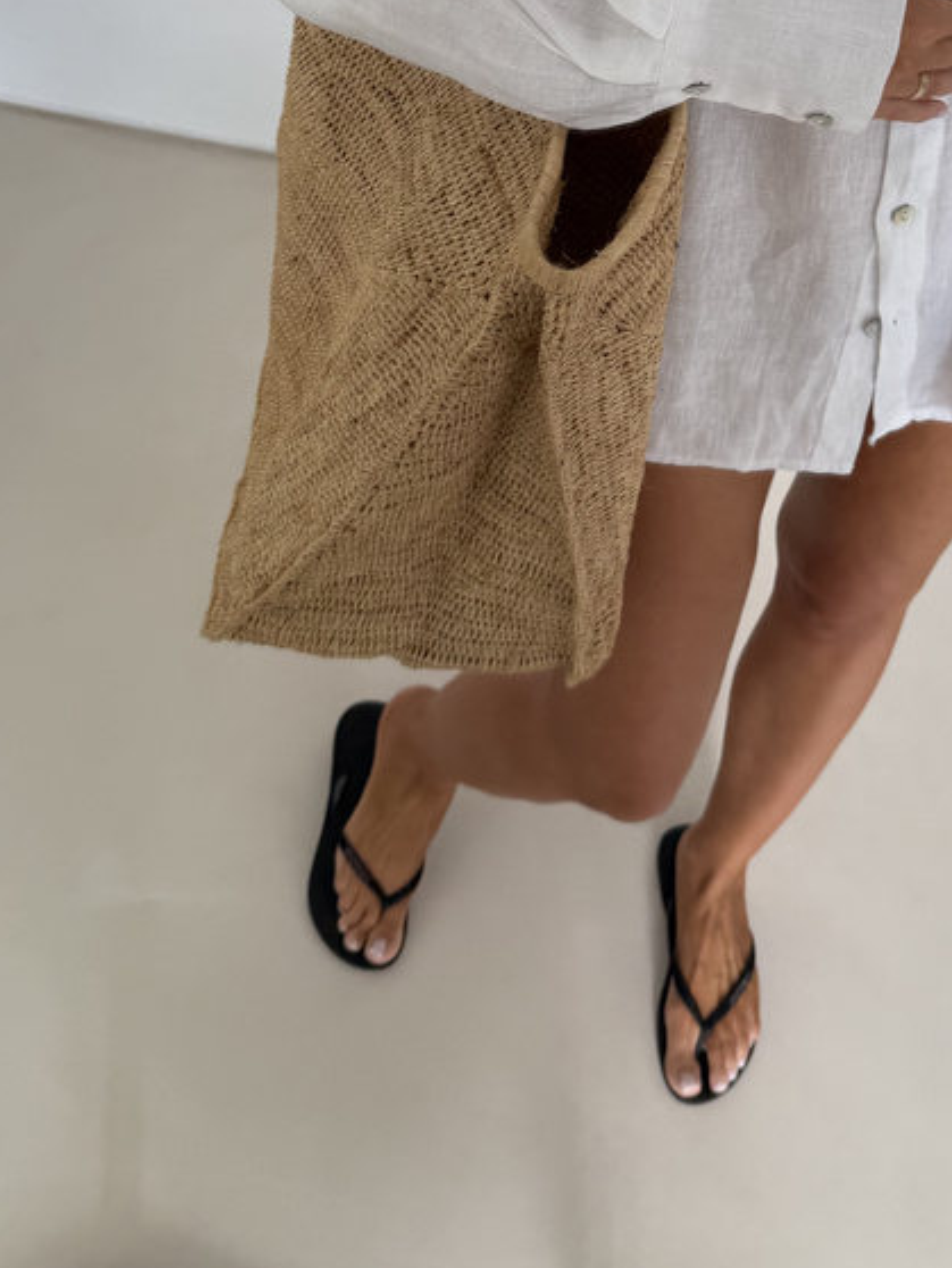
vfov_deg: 41.2
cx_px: 661
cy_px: 184
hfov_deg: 33.2
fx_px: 1576
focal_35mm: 43
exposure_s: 1/121
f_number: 1.78
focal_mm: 6.76
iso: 80
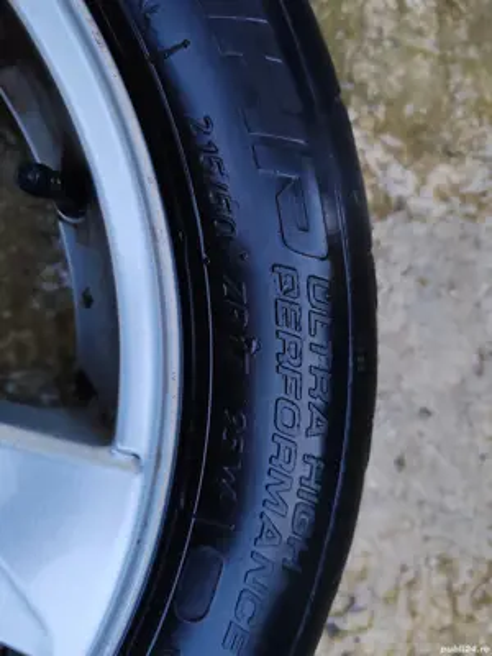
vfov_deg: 65.3
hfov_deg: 51.4
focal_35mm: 27
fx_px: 512
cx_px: 246
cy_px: 328
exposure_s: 1/50
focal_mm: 6.12
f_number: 1.9
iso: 640
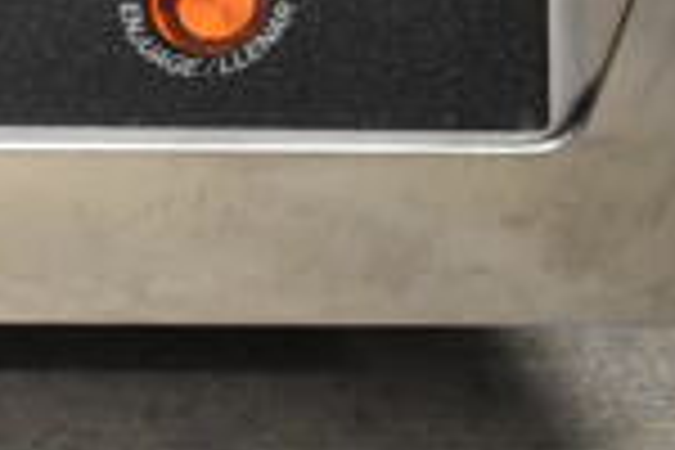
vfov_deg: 11.3
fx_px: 2062
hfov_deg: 15.6
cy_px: -428
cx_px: -576
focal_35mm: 110
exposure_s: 1/30
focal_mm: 18
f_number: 3.5
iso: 2500
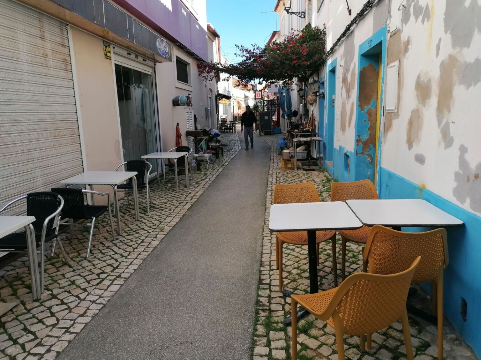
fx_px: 375
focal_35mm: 27
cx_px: 240
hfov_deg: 65.3
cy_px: 180
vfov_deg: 51.4
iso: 50
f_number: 1.8
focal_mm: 4.75
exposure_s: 1/544
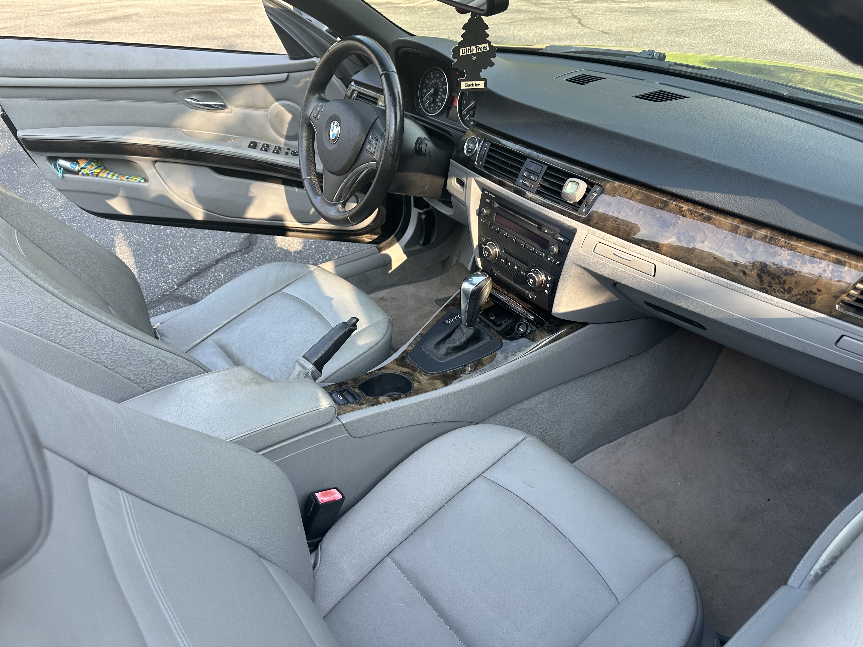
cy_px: 324
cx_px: 432
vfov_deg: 56.8
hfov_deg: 71.6
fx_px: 598
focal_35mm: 24
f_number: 1.78
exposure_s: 1/257
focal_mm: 6.86
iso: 80
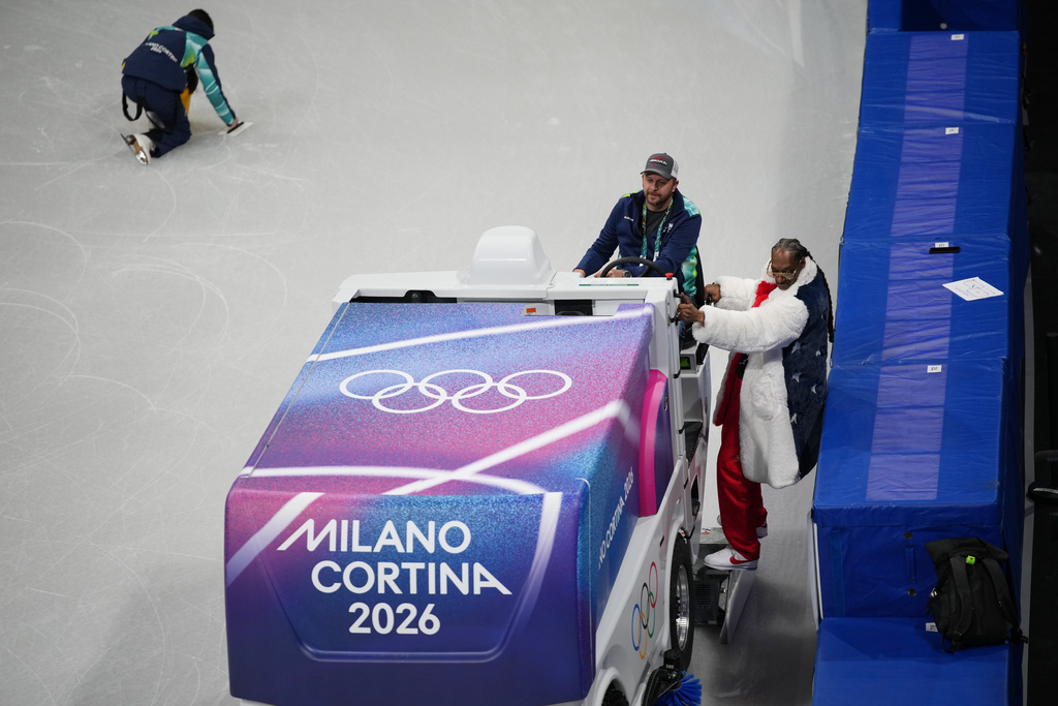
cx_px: 529
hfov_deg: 10.3
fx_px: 5878
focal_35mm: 200
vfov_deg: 6.9
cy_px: 353
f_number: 3.2
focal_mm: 200
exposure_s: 1/800
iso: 800
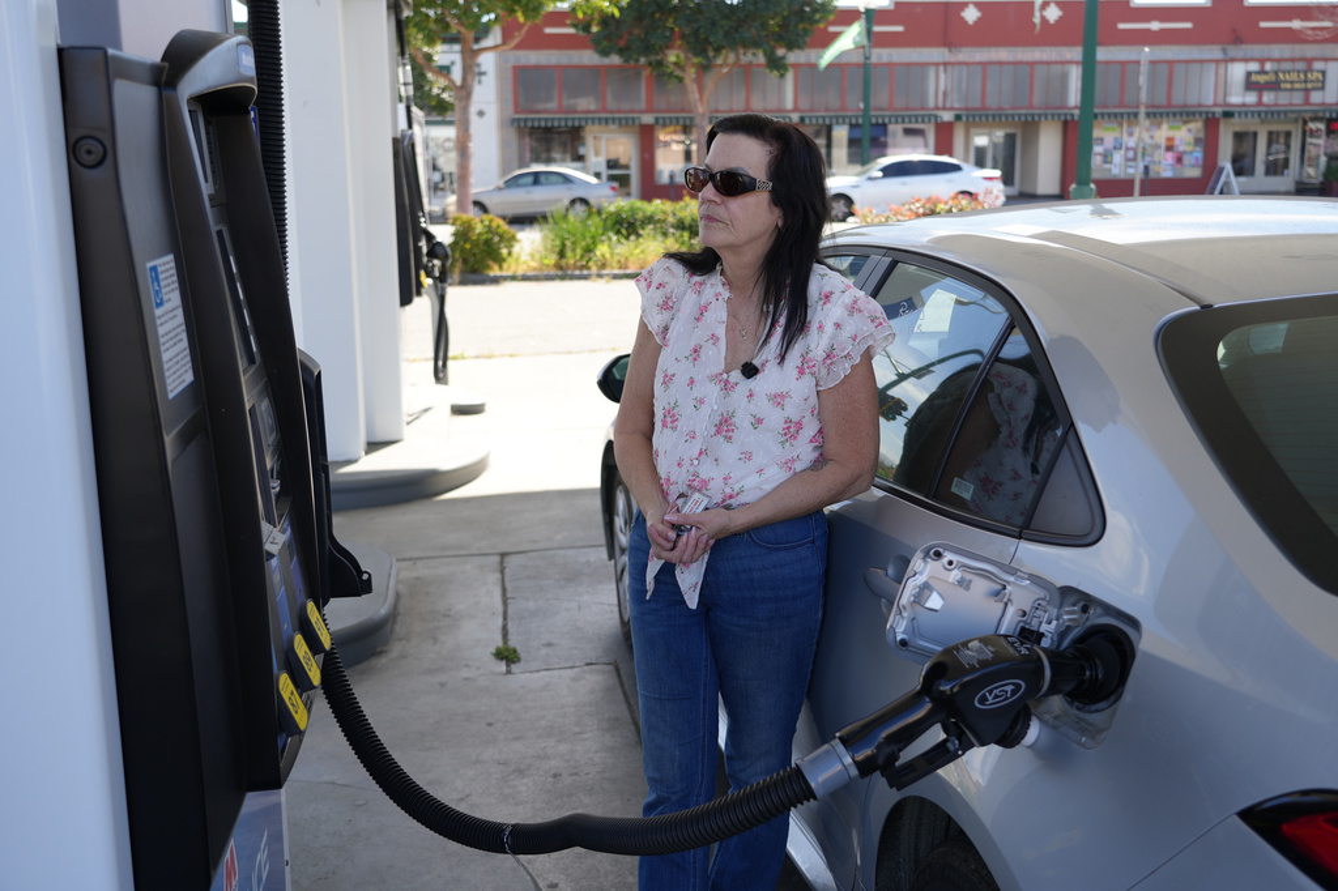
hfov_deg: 51.9
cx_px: 669
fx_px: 1375
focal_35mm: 37
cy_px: 446
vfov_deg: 35.9
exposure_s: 1/250
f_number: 4
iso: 100
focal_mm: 37
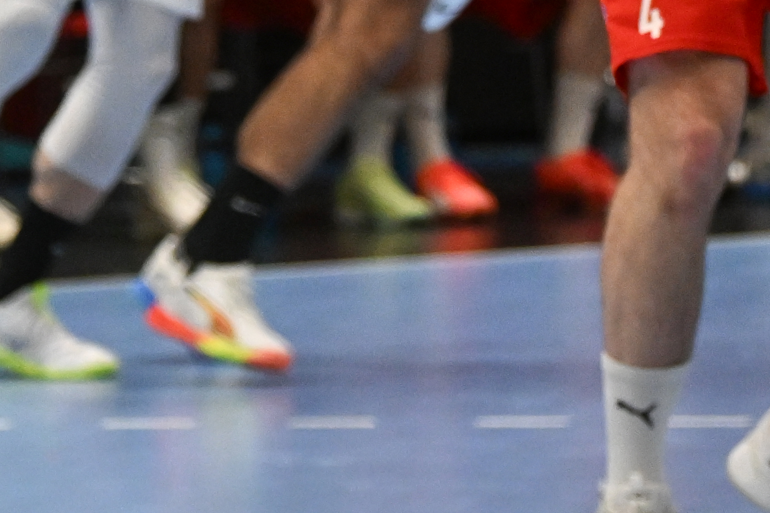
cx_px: 871
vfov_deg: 2.8
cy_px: -376
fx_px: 10545
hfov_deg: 4.2
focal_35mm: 493
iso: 3200
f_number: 3.5
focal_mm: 102
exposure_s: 1/1000
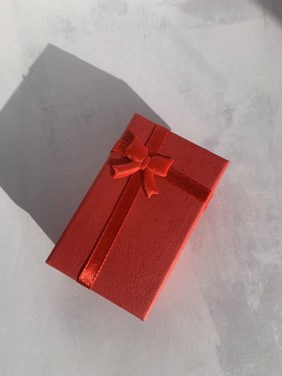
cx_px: 141
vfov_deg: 67.3
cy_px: 188
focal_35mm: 26
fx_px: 282
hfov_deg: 53.1
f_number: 1.8
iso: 25
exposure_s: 1/1916
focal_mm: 4.25
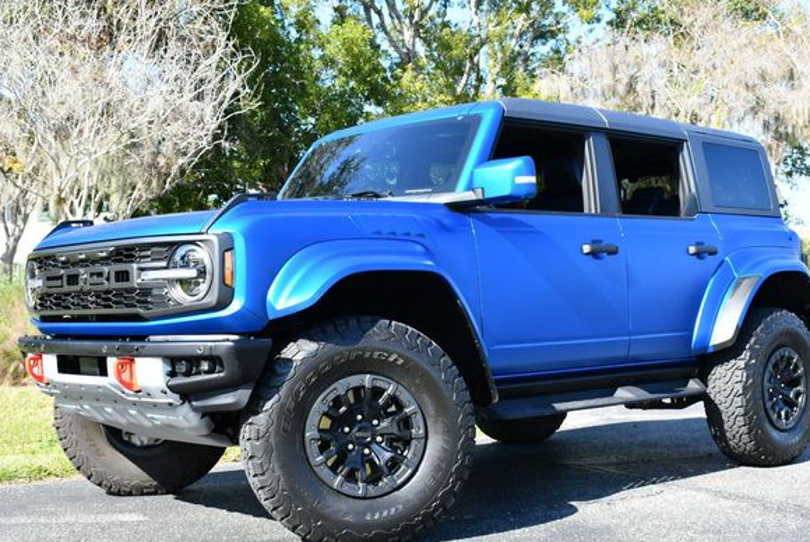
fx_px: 1194
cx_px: 419
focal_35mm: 53
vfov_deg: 25.6
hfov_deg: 37.5
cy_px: 296
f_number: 5.6
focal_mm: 24
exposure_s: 1/250
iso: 200
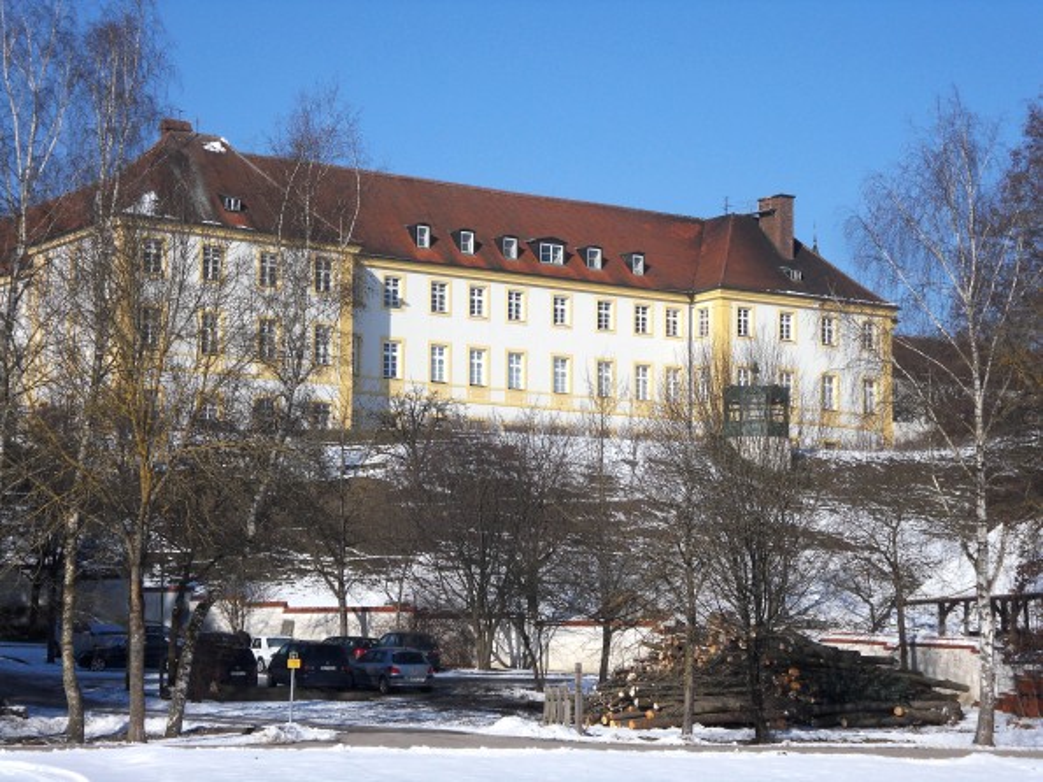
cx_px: 522
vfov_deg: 18.4
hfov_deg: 24.4
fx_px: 2410
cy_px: 391
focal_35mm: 80
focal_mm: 14
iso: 80
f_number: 11.8
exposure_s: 1/180
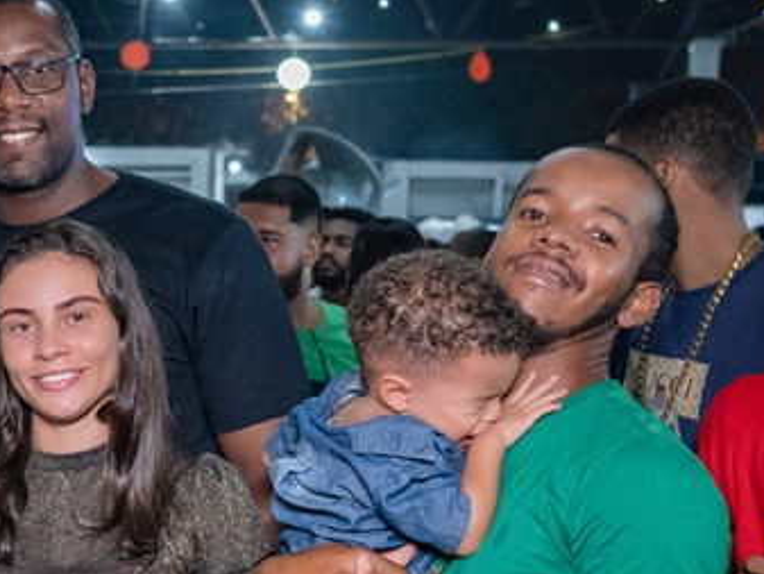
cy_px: 486
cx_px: 31
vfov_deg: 19.1
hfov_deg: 24.7
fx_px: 1678
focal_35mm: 76
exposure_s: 1/250
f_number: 2.8
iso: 2500
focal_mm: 24
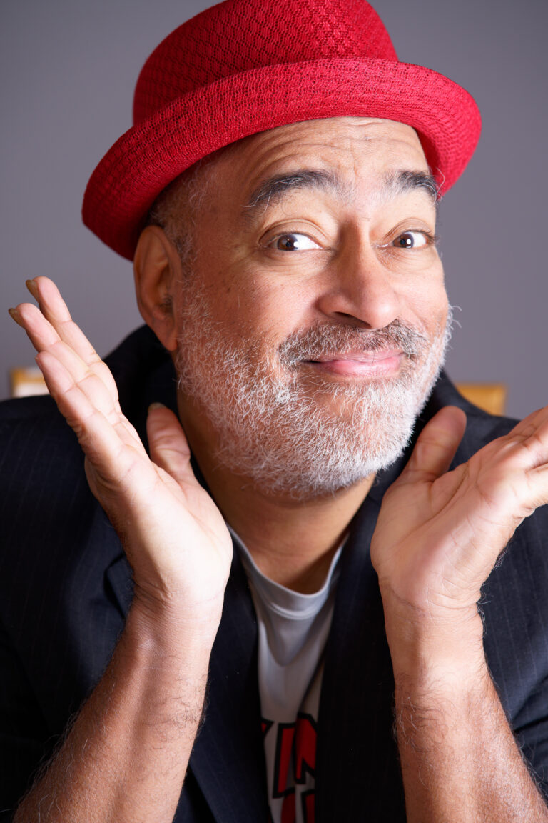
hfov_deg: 16.1
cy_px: 412
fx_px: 1941
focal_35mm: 85
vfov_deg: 23.9
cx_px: 274
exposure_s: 1/125
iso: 250
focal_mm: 85
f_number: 5
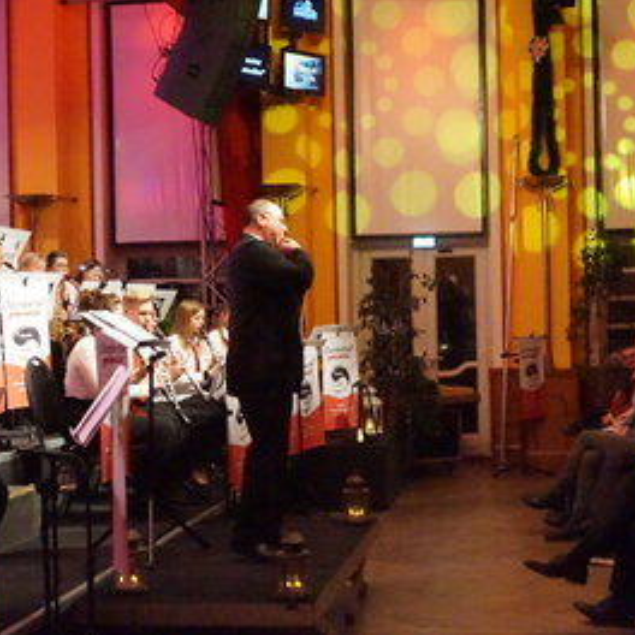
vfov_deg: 29.6
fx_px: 1204
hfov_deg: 29.5
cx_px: 375
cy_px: 318
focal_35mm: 58
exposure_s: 1/200
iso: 16000
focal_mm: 30
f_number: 6.3
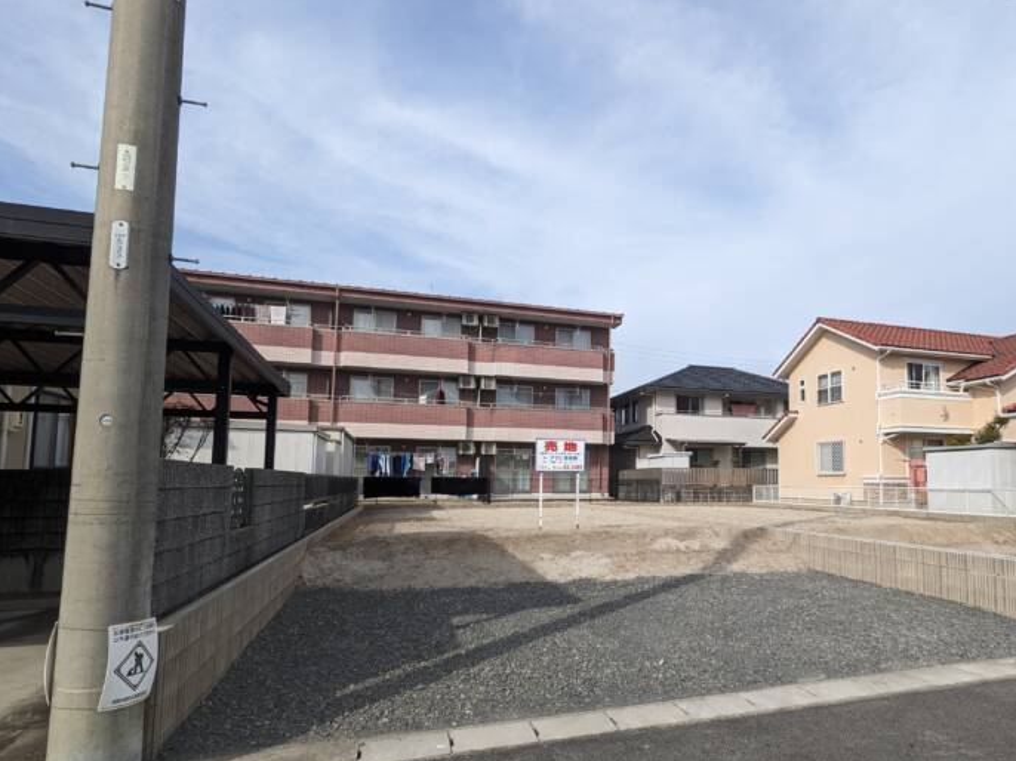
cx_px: 641
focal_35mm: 21
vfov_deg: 63.2
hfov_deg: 77.5
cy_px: 424
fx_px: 616
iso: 40
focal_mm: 2.22
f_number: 2.2
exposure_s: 1/961
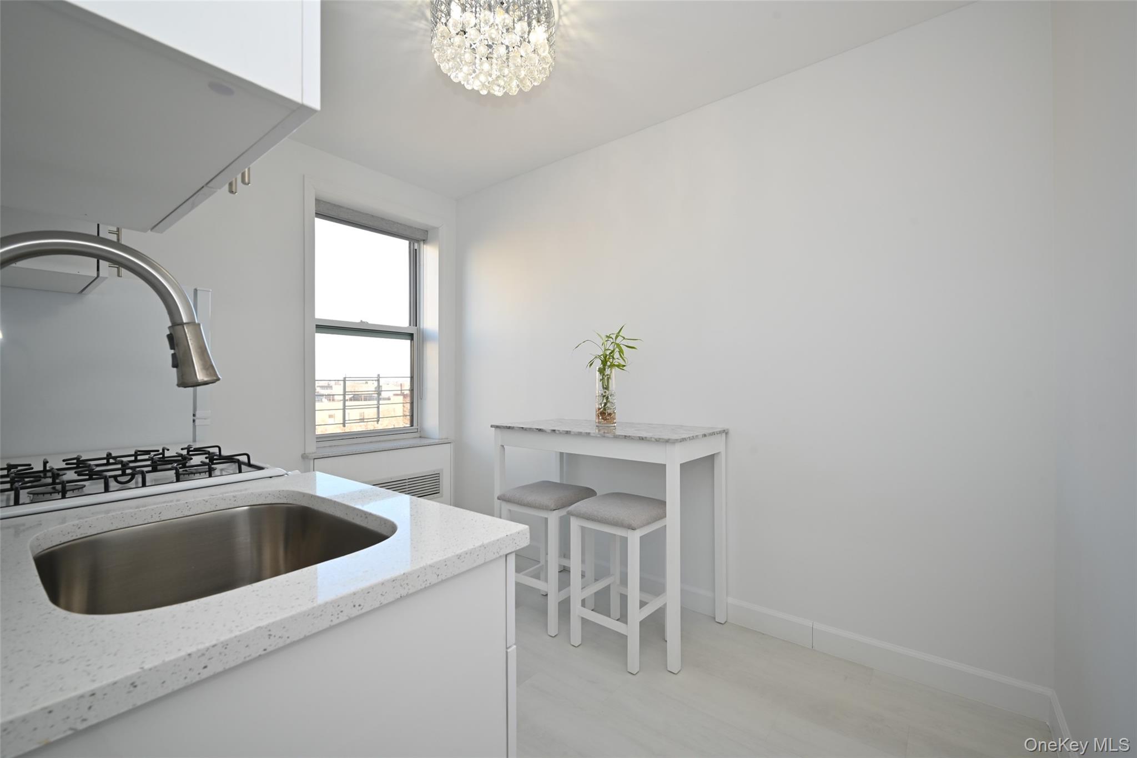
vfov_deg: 77.3
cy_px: 379
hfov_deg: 100.4
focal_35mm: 15
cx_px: 568
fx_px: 474
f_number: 9
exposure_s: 1/25
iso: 250
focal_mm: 15
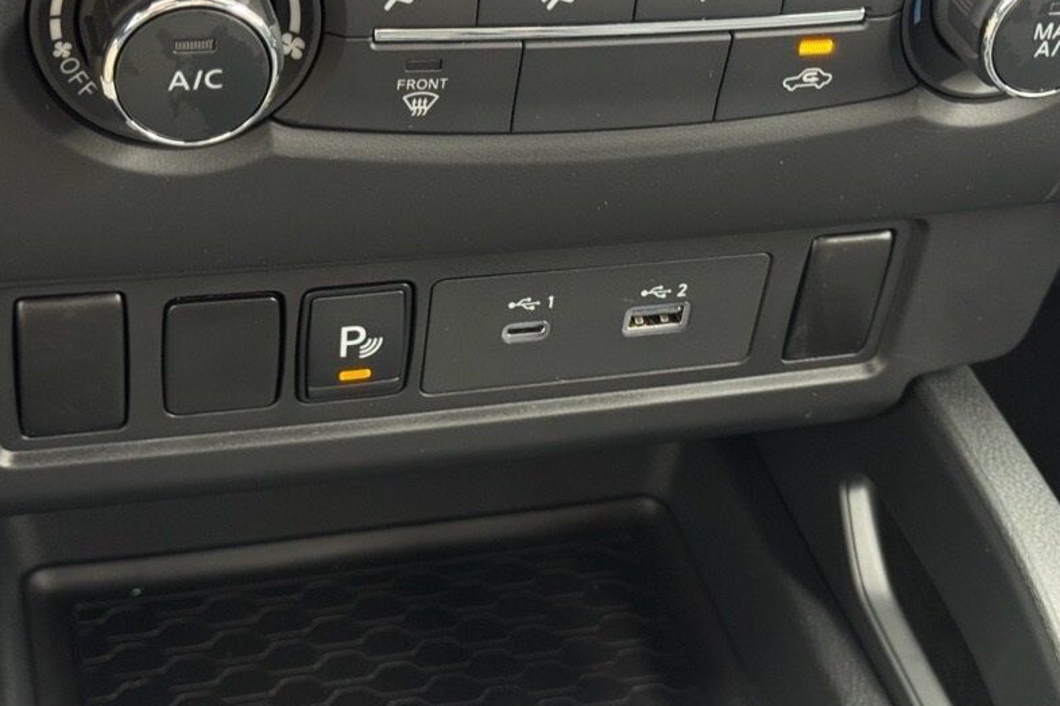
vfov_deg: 20.9
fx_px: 1914
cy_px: 307
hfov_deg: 30.9
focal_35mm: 65
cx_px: 588
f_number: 1.78
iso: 320
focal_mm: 6.76
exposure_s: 1/40
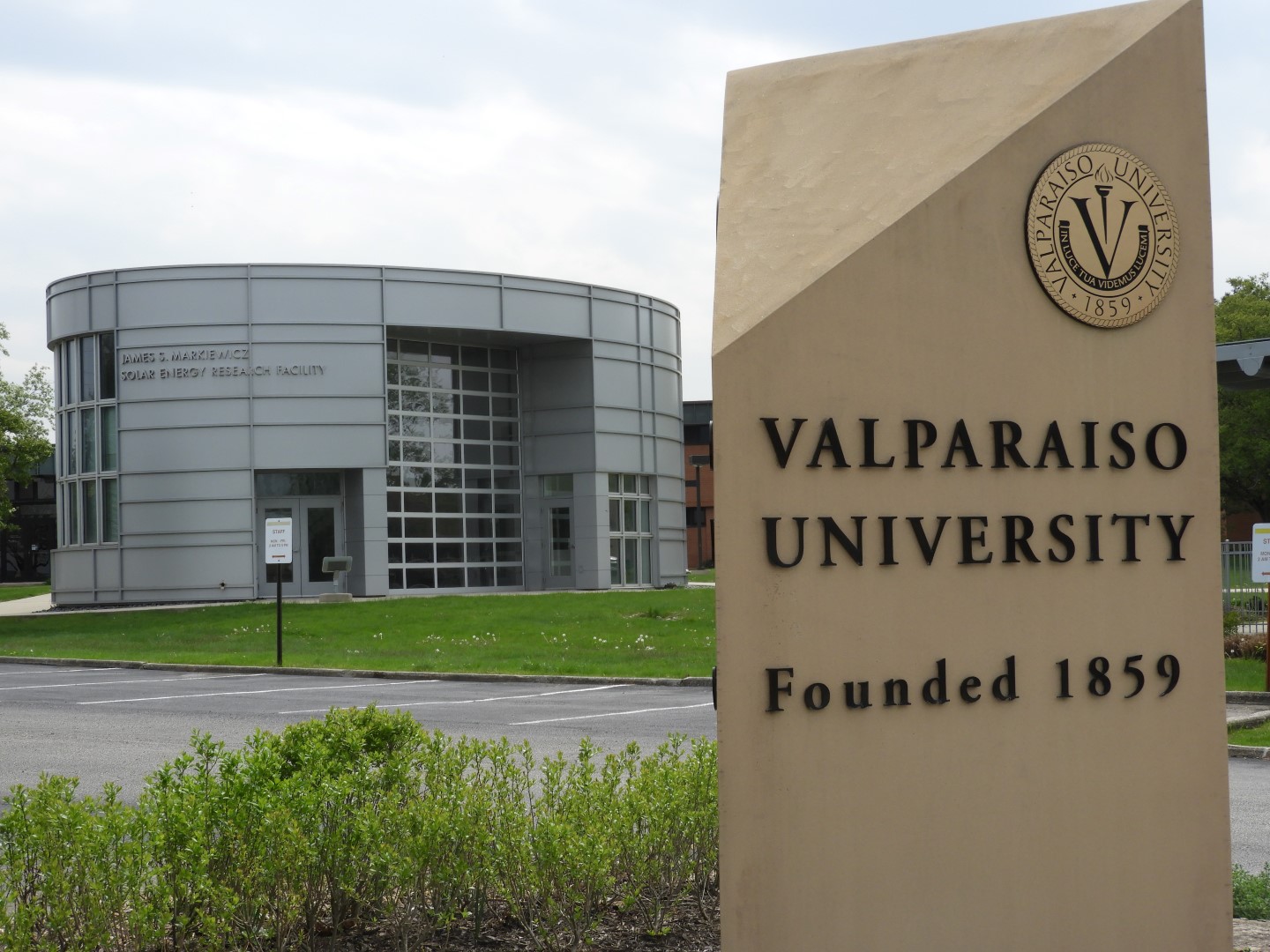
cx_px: 635
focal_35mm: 65
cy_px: 476
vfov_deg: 22.6
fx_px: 2385
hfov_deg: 29.8
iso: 100
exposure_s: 1/800
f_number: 4.2
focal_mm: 11.6
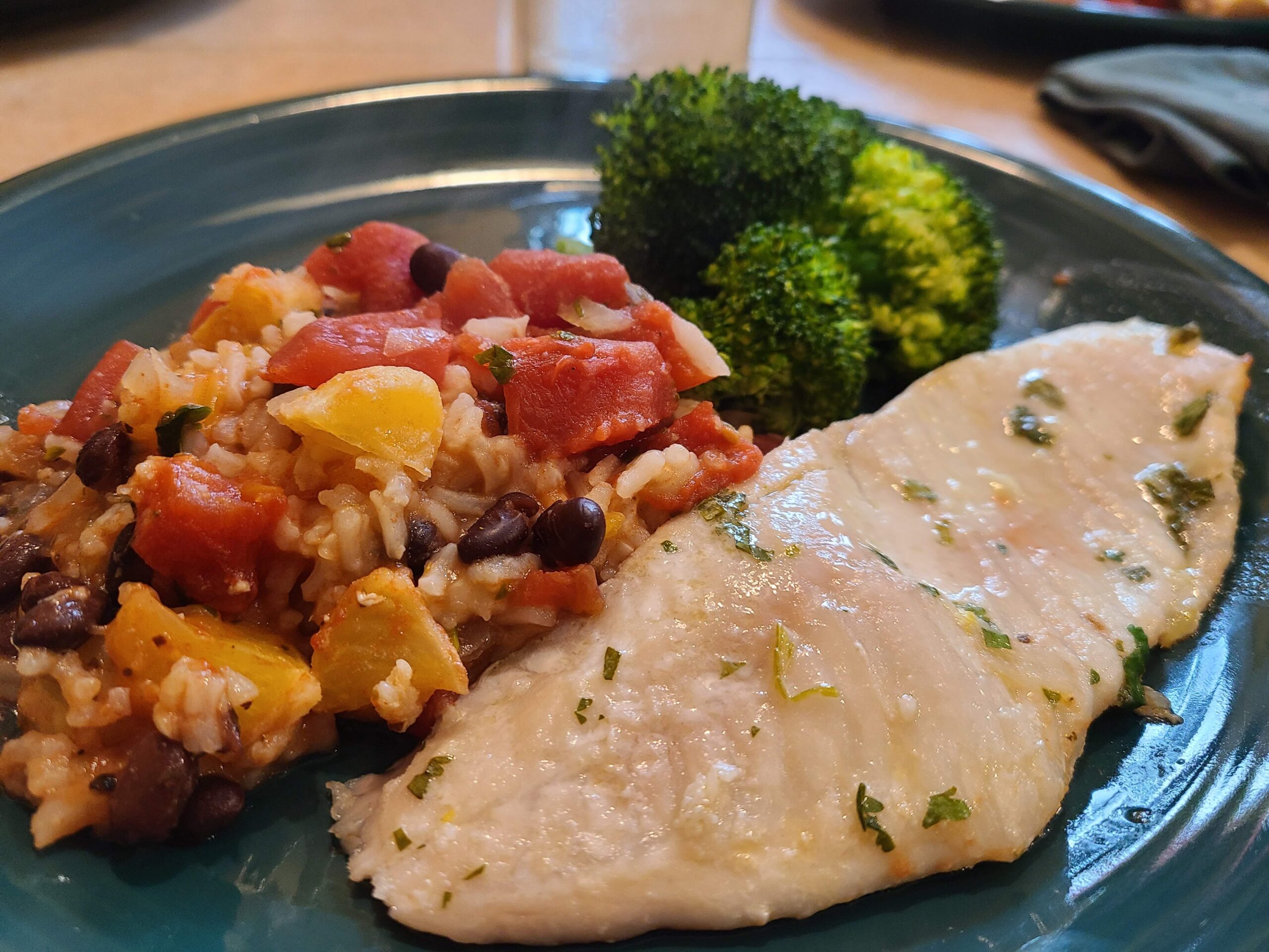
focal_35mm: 26
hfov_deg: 67.3
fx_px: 953
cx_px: 634
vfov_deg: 53.1
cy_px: 476
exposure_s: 1/59
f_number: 1.8
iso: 250
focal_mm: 5.4
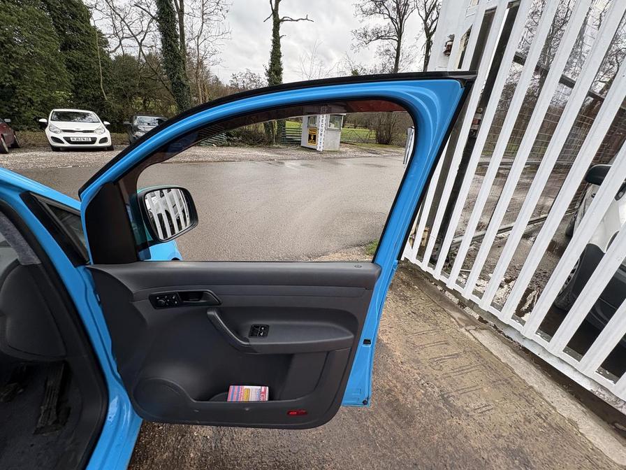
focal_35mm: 14
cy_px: 235
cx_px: 313
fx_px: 253
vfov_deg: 85.7
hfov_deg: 102.1
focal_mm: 2.22
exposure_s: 1/228
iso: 40
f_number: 2.2
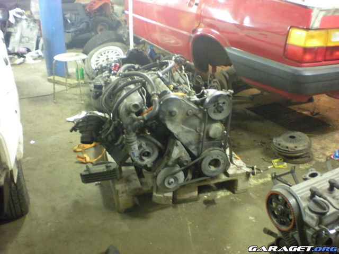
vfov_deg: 37.7
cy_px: 127
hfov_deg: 49.0
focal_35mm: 38
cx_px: 170
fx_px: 372
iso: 800
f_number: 3.1
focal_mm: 6.3
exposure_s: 1/3.3
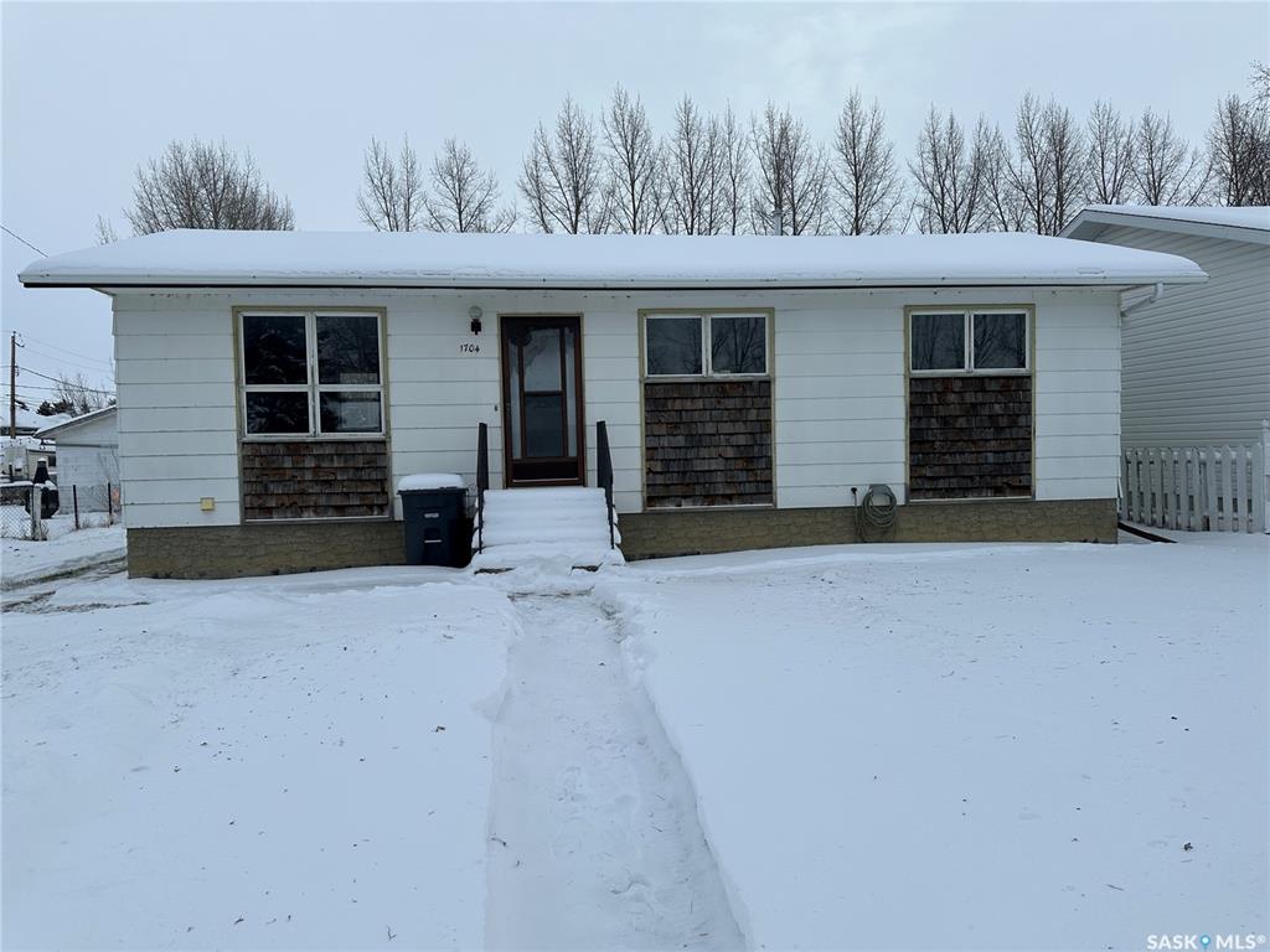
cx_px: 635
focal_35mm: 24
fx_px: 881
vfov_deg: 56.8
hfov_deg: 71.6
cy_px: 476
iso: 80
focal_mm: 6.86
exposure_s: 1/3597
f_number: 1.78
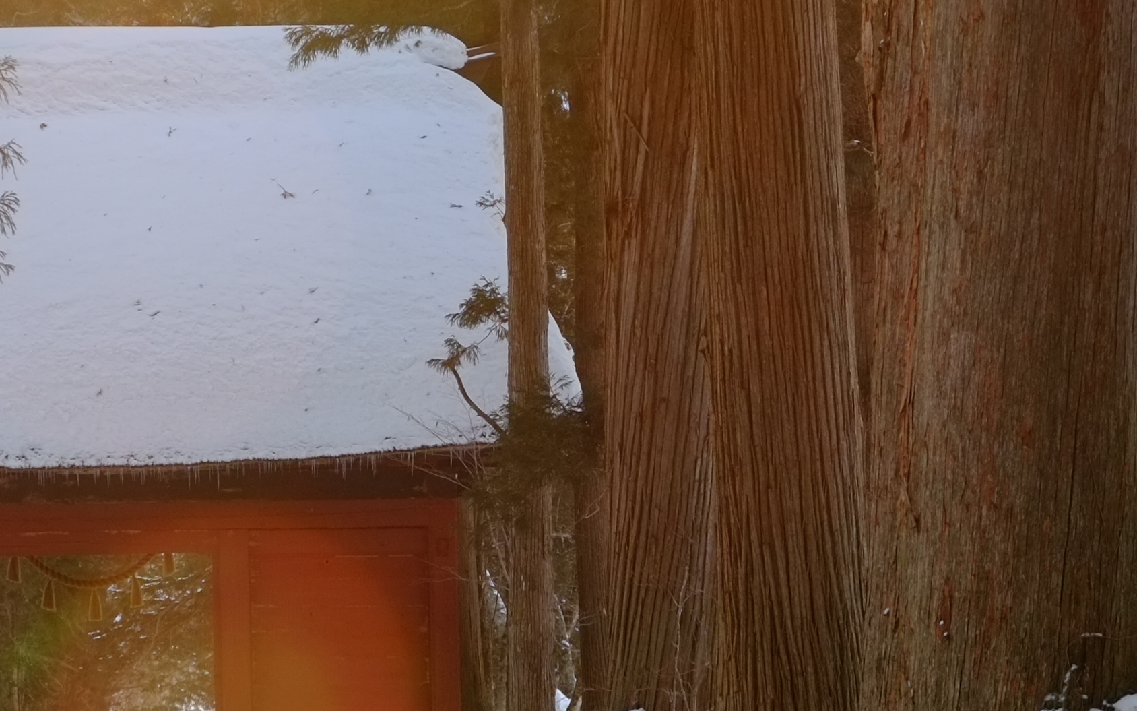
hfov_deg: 10.5
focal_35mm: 198
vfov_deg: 6.6
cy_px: 216
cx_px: 141
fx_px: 6135
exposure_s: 1/20
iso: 200
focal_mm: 44.4
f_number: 5.6
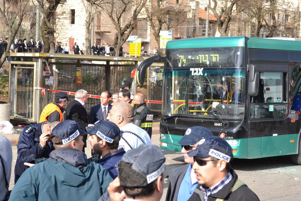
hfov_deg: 24.6
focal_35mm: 82
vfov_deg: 16.5
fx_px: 690
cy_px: 100
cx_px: 150
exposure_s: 1/500
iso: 400
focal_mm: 55
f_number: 9
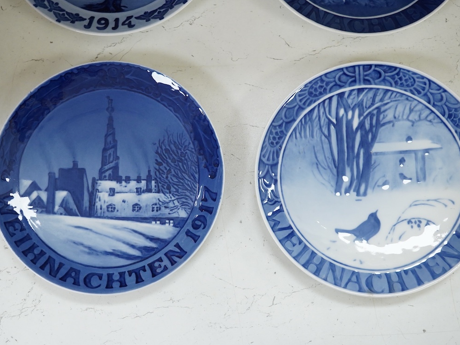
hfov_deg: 38.9
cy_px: 173
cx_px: 230
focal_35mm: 49
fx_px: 651
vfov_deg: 29.7
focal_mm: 30
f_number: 8
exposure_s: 1/160
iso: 2500
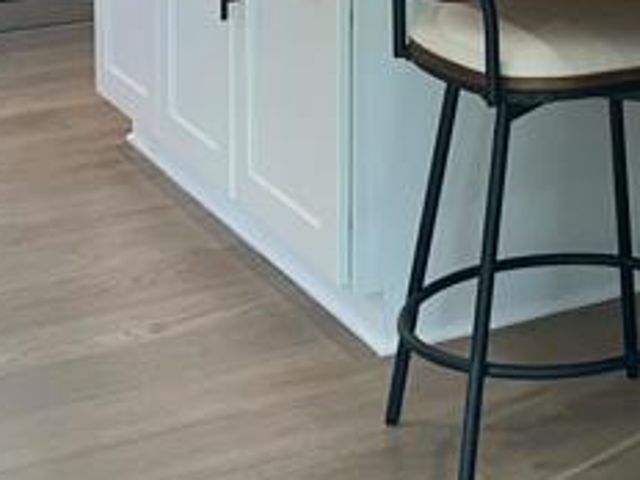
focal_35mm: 106
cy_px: -301
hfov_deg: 17.1
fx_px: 1960
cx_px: 910
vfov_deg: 13.0
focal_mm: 6.86
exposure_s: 1/120
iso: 64
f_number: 1.78
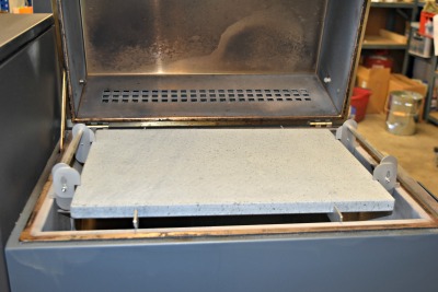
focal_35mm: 44
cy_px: 146
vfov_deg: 30.9
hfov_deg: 44.9
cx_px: 219
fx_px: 529
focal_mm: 29
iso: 800
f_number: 4.5
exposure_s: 1/80
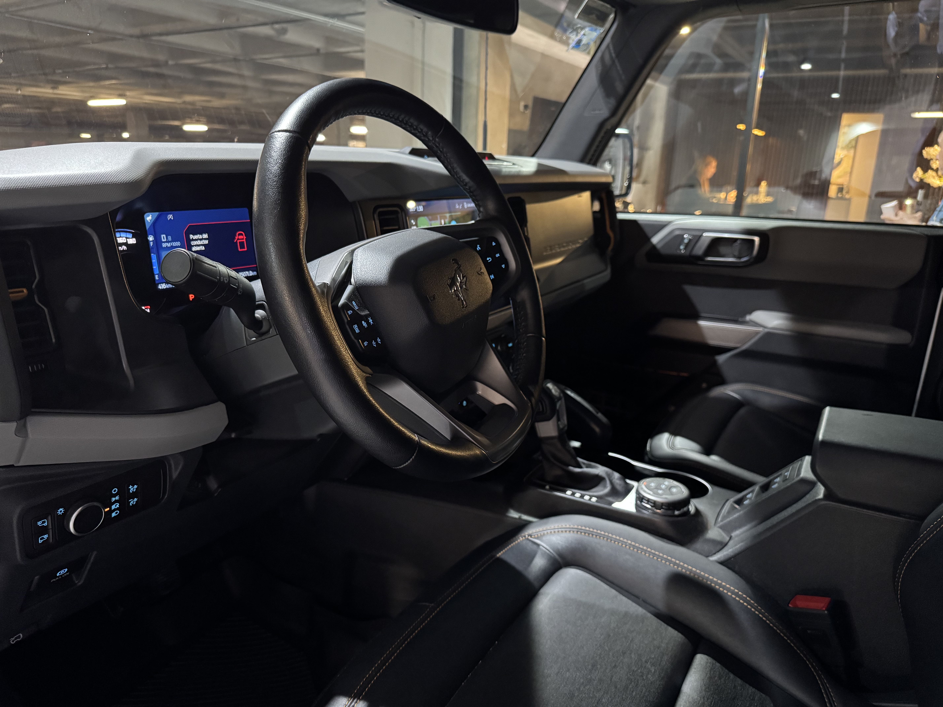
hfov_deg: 71.6
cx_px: 472
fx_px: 654
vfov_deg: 56.8
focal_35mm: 24
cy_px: 354
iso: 1000
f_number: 1.78
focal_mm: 6.76
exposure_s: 1/30
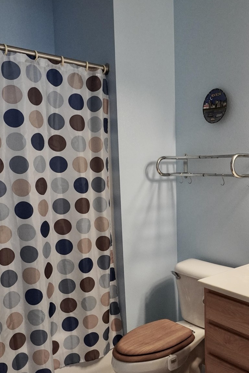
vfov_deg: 56.9
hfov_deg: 36.9
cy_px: 220
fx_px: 342
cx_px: 233
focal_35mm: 33
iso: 1600
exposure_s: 1/160
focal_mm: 11
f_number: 3.2
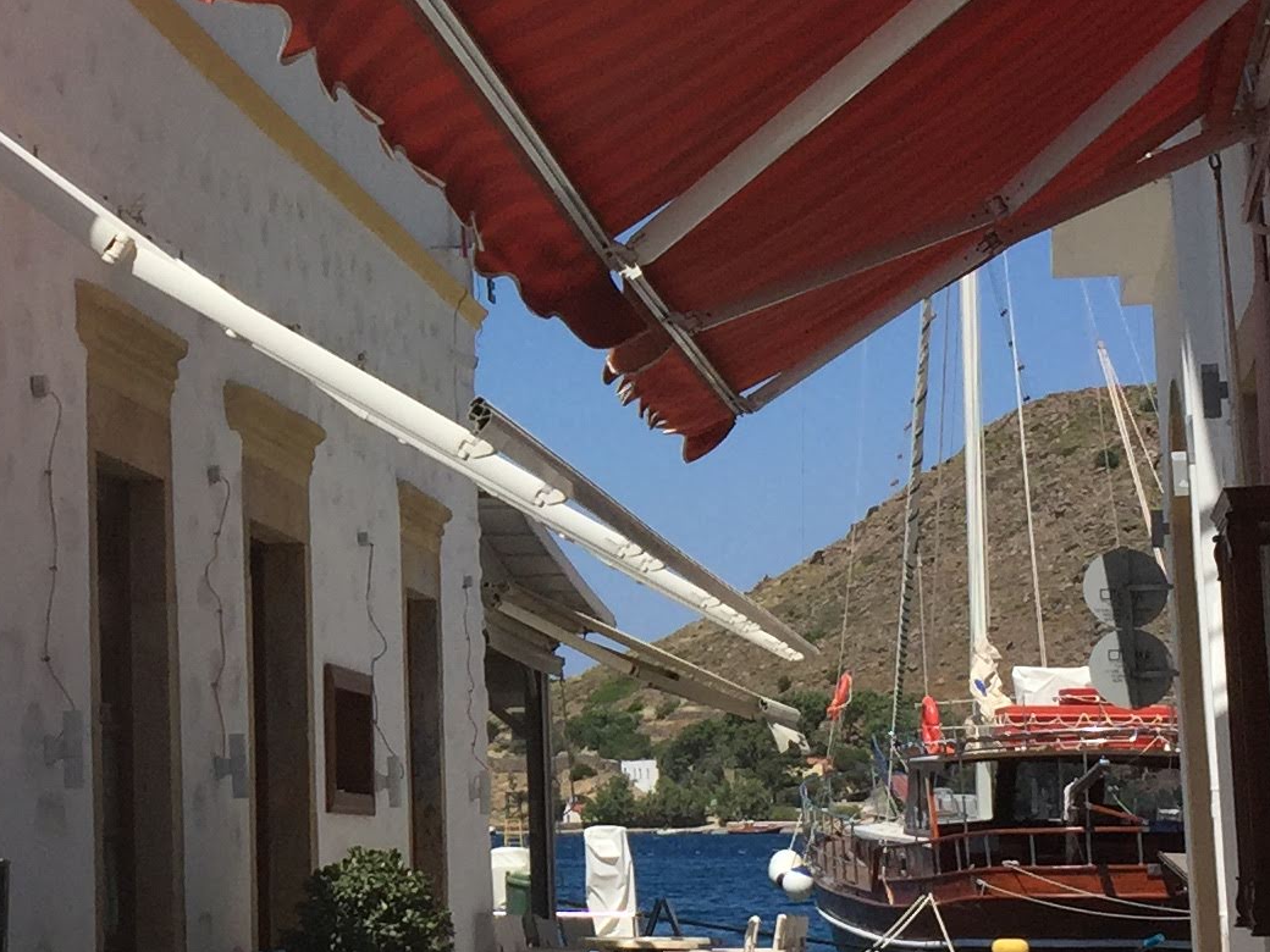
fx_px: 3339
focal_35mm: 91
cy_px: 300
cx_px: 24
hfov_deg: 20.9
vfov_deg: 16.2
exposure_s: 1/3968
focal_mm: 4.15
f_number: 2.2
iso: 32
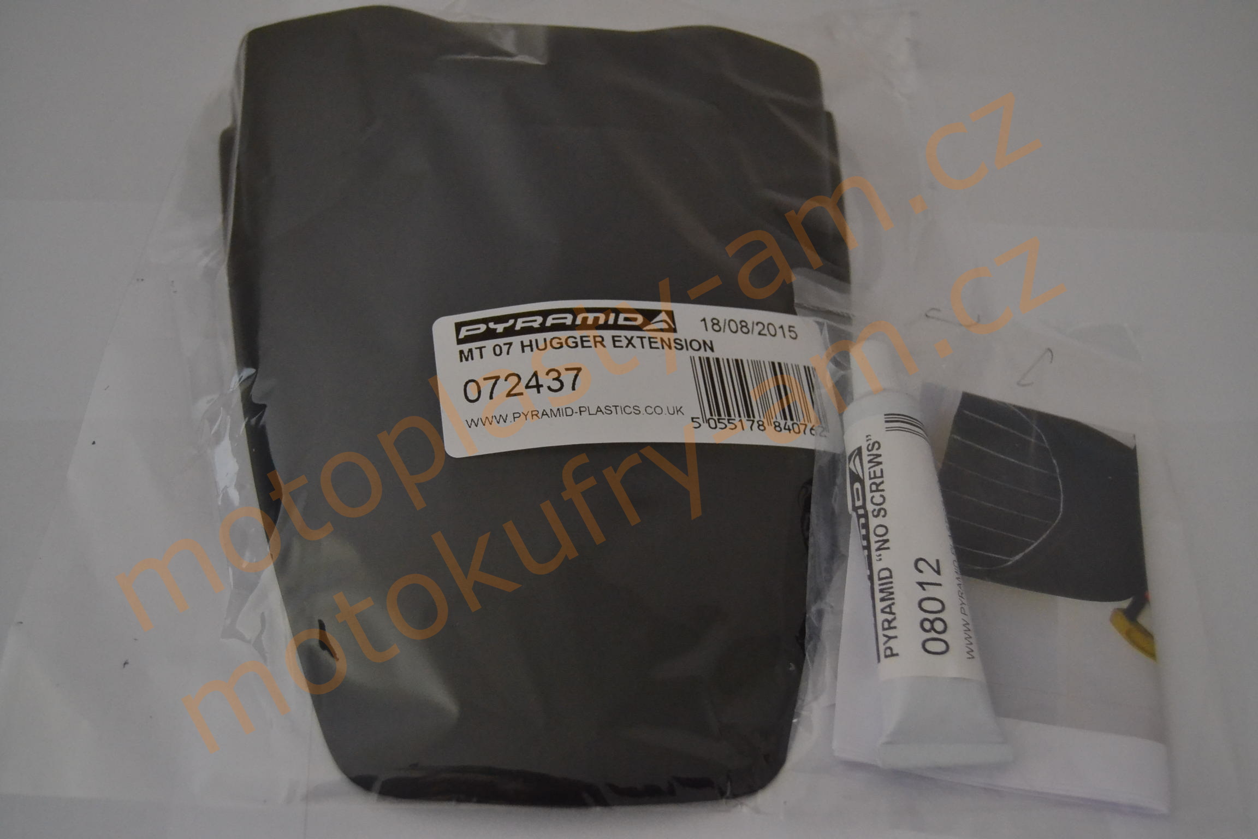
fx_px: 1363
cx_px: 629
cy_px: 420
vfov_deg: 34.2
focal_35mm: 39
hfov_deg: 49.6
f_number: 4
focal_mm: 26
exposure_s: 1/25
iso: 3200
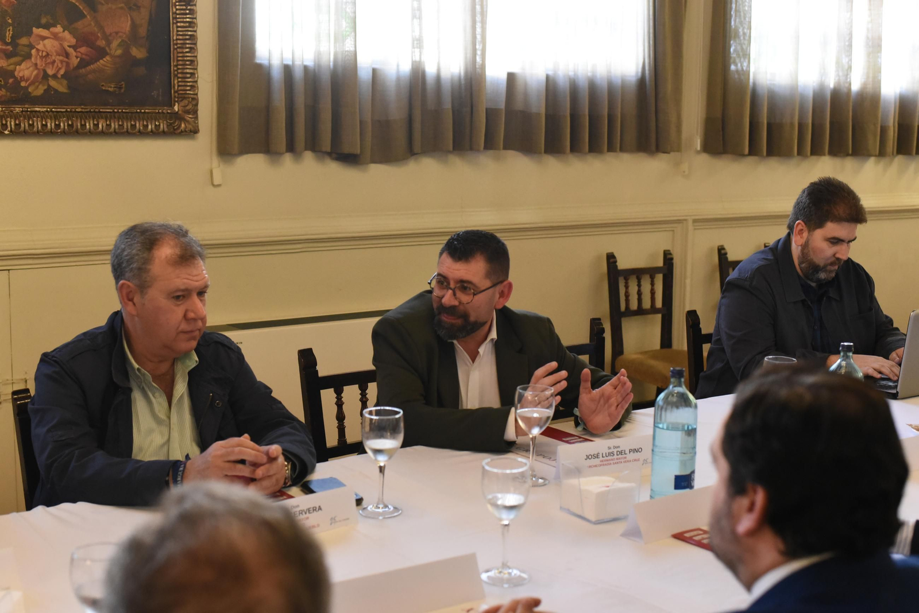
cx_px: 460
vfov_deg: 27.0
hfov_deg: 39.6
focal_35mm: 50
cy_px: 306
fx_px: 1277
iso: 4500
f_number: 4.5
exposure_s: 1/125
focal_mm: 50
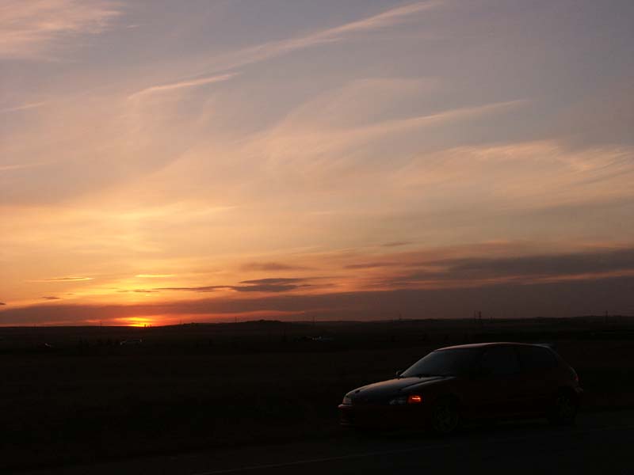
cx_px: 317
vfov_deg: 20.4
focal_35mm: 72
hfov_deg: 27.0
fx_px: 1319
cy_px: 238
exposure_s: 1/250
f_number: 5.6
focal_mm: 17.91
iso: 100
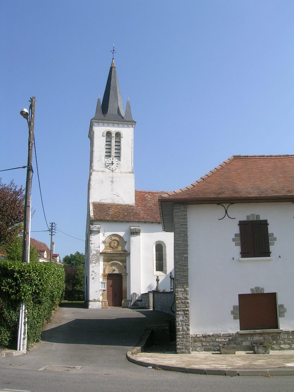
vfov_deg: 52.6
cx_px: 147
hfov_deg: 40.7
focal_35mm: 35
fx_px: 396
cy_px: 196
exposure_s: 1/445
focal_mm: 5.4
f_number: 4.8
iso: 50
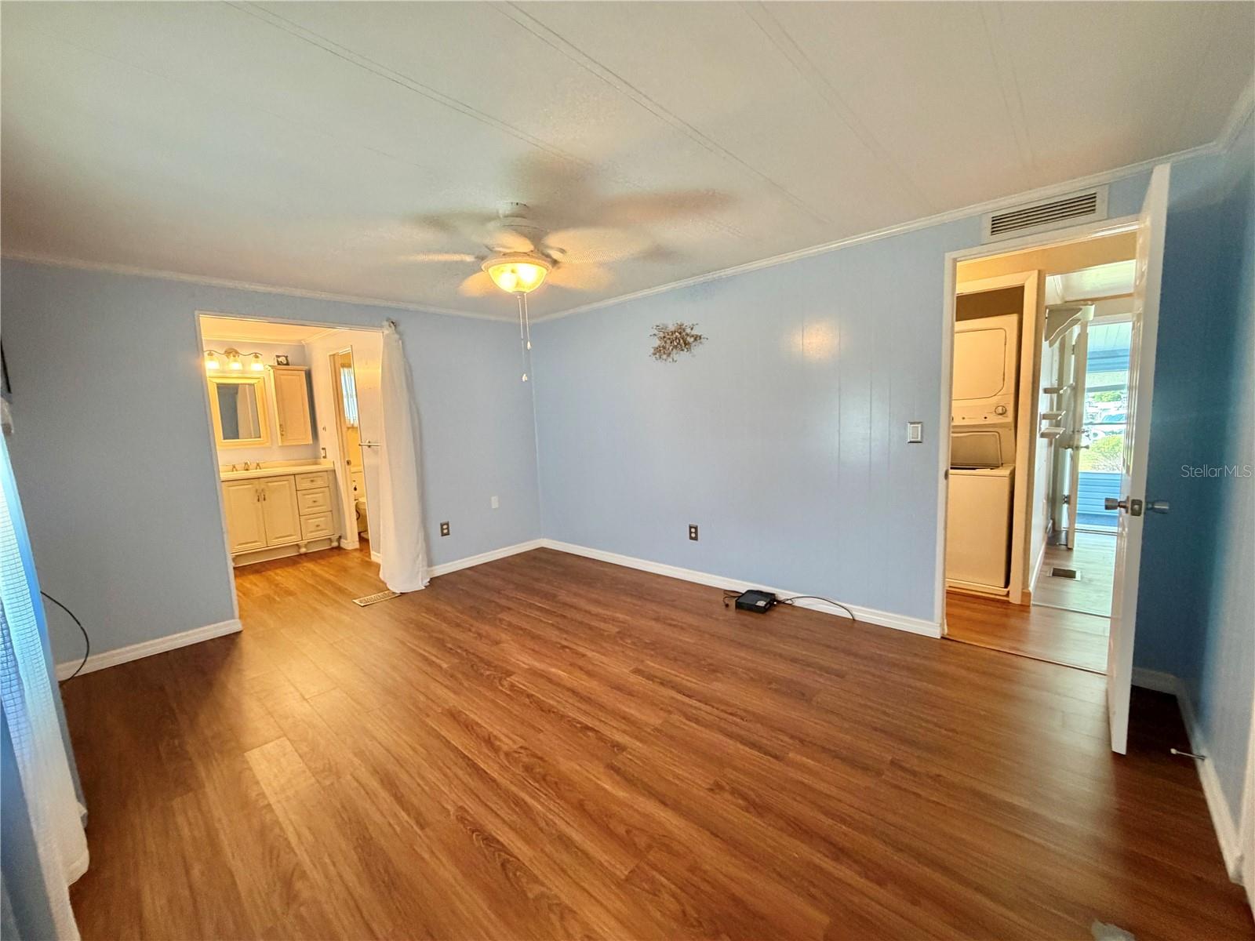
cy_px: 470
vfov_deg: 85.7
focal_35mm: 14
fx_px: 508
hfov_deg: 102.1
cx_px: 628
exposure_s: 1/60
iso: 400
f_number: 2.2
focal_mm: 2.22
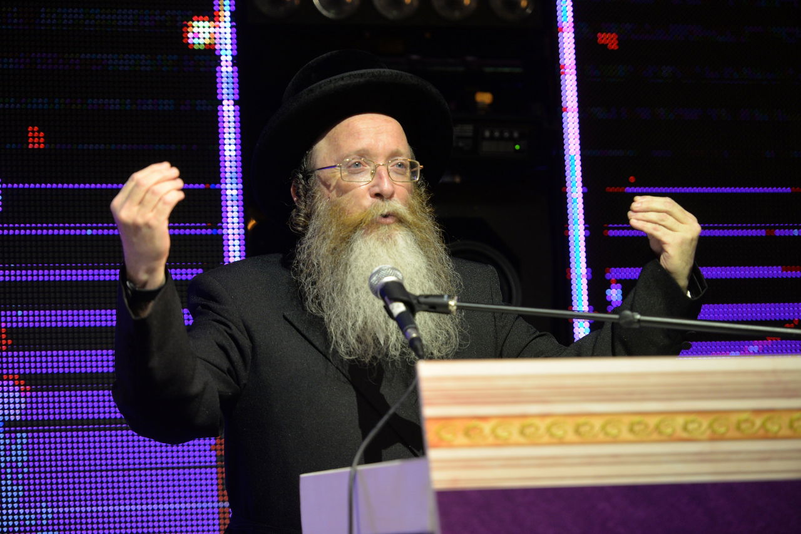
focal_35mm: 150
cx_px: 400
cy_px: 267
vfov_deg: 9.1
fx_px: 3337
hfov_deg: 13.7
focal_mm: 150
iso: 1250
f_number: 2.8
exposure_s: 1/160
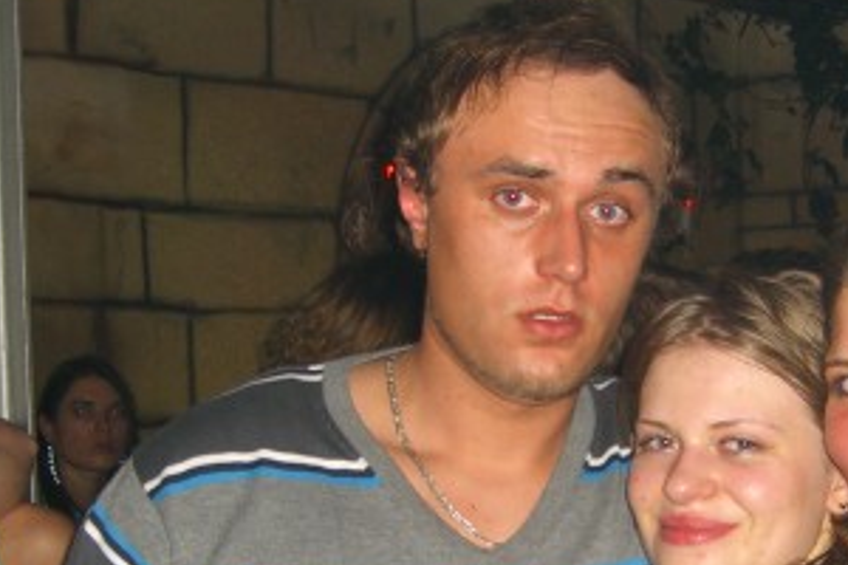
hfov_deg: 25.3
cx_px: 650
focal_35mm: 79
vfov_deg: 17.0
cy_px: 503
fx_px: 1861
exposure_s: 1/60
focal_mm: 7.9
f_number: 2.8
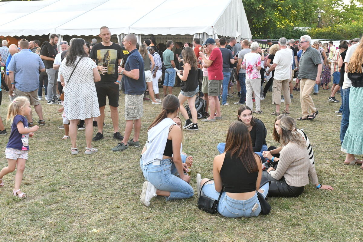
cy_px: 121
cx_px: 182
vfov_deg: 34.2
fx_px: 393
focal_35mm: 39
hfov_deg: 49.6
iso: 2000
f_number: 7.1
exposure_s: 1/200
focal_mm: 26
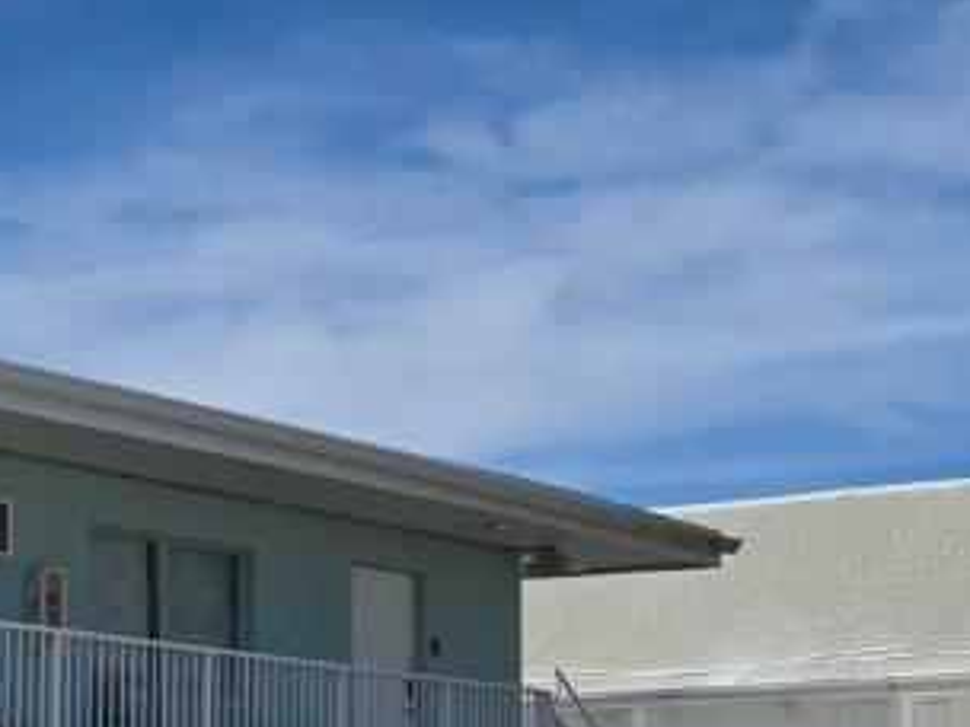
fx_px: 3054
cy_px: 1052
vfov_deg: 12.9
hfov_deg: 18.0
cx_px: 479
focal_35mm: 109
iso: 25
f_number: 1.8
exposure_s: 1/3956
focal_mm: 5.4
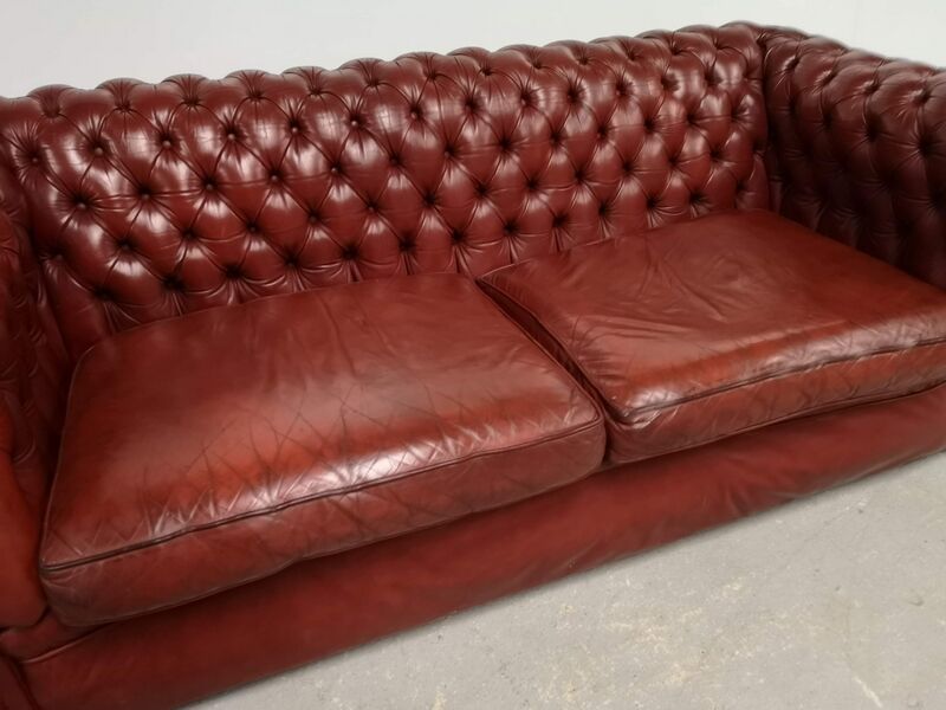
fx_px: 738
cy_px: 355
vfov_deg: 51.4
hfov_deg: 65.3
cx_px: 473
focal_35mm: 27
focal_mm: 5.58
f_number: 1.8
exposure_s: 1/25
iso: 500
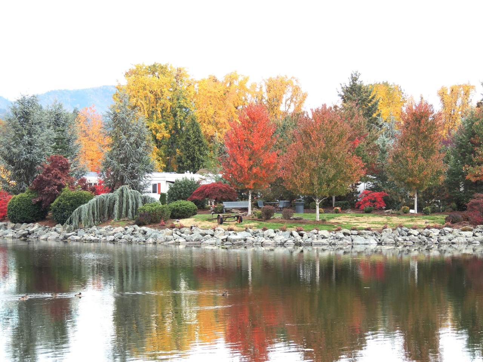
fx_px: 1674
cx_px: 242
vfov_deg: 12.3
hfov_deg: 16.4
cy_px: 181
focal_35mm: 120
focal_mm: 21.4
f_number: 4.2
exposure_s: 1/160
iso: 100
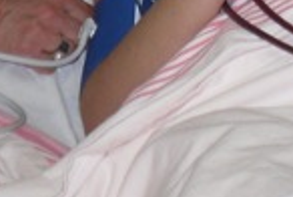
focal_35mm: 250
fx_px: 2039
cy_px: -344
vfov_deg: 5.3
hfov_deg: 8.2
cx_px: 247
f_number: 3.5
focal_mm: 8.1
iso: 100
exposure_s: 1/51
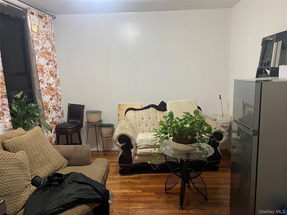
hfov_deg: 67.3
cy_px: 108
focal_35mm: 26
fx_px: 216
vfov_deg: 53.1
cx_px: 144
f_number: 1.5
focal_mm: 5.7
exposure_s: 1/60
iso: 200
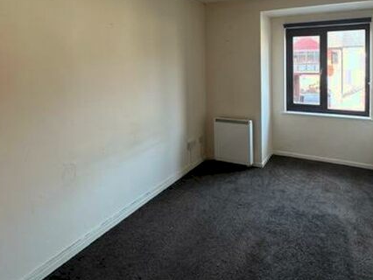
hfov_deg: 72.8
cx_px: 229
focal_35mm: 23
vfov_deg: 56.0
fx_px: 248
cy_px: 70
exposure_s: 1/99
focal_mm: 2.22
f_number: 2.2
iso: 100
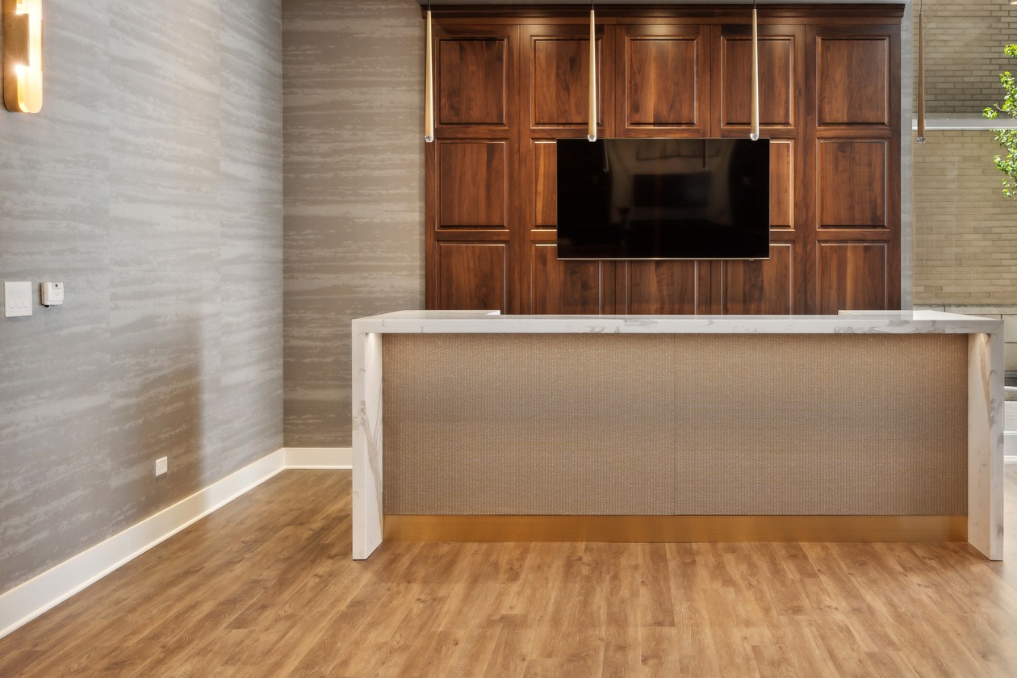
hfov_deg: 52.6
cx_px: 634
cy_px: 278
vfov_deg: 36.8
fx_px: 1017
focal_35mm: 36
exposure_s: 1/20
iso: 320
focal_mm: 19
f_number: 8
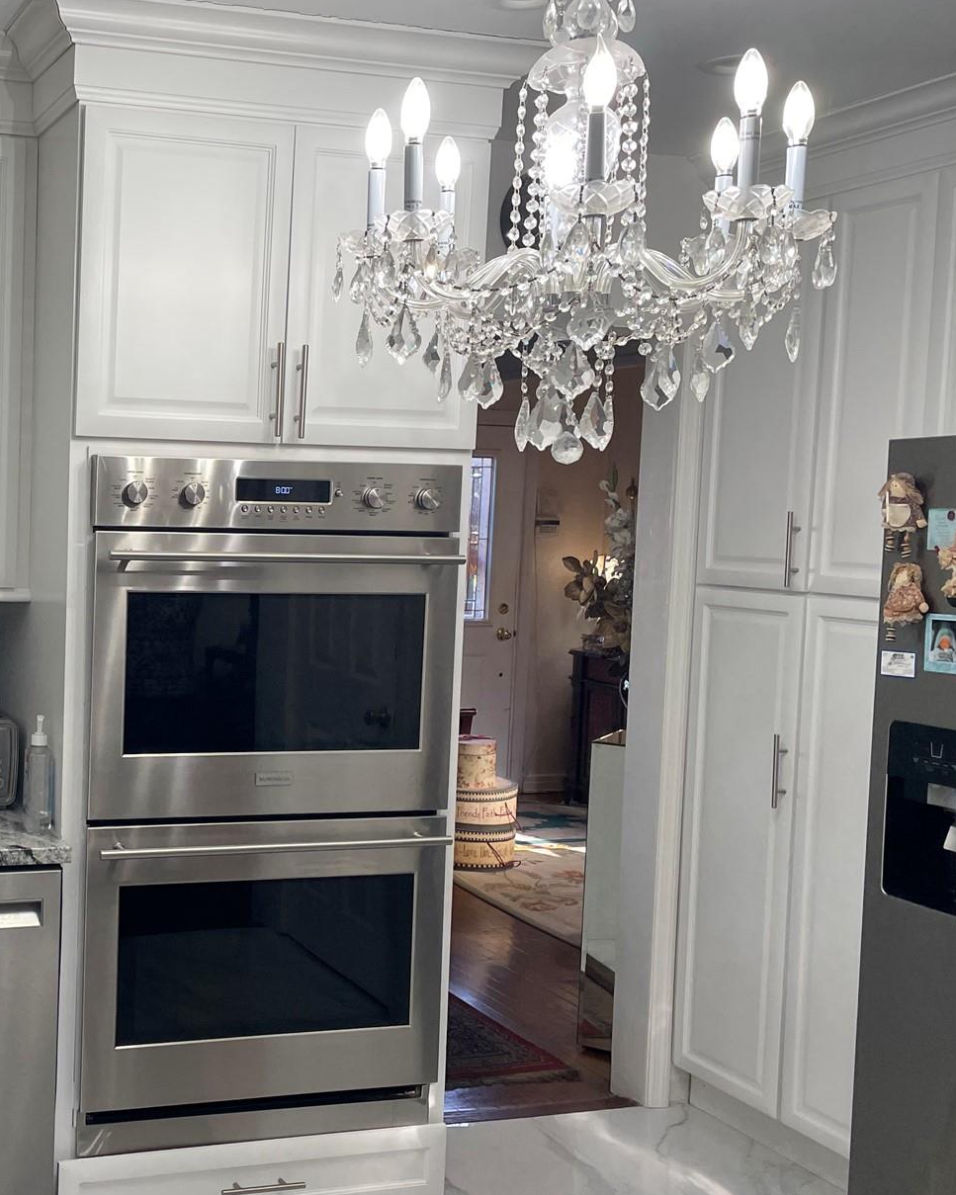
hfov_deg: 32.7
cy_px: 640
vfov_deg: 42.9
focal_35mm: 43
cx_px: 50
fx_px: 1521
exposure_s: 1/120
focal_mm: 4.2
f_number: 1.6
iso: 64
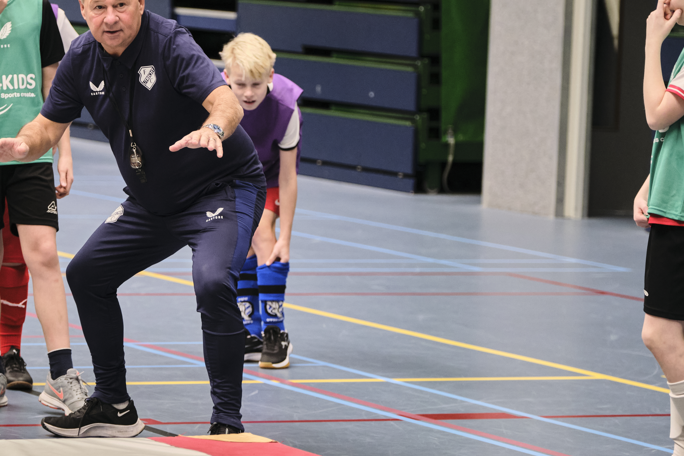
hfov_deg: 9.7
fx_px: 4009
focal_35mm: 211
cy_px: 182
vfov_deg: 6.5
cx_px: 148
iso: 1600
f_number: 2.8
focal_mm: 83.8
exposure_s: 1/160
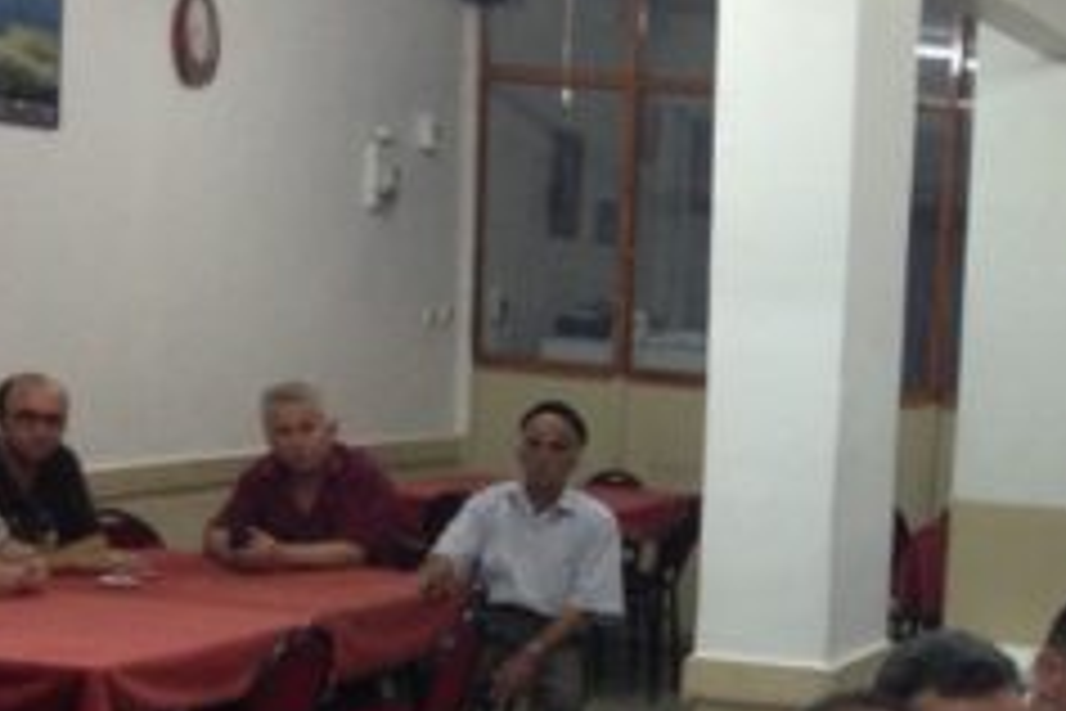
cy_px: 630
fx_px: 2576
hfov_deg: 22.5
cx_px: 1048
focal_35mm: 87
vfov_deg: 15.5
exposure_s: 1/20
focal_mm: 4.12
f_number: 2.4
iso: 200
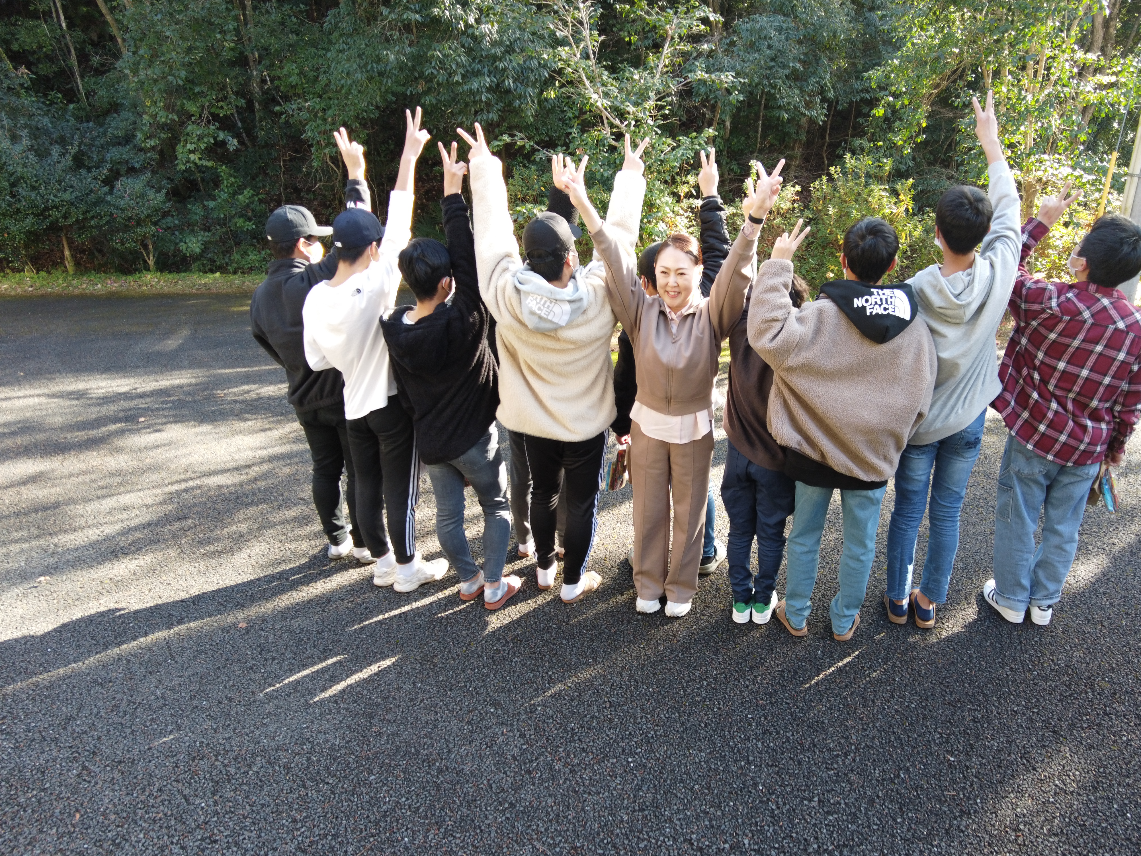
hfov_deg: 73.5
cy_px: 438
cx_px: 654
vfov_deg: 58.9
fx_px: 758
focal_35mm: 23
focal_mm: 4.4
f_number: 1.8
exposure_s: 1/60
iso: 100
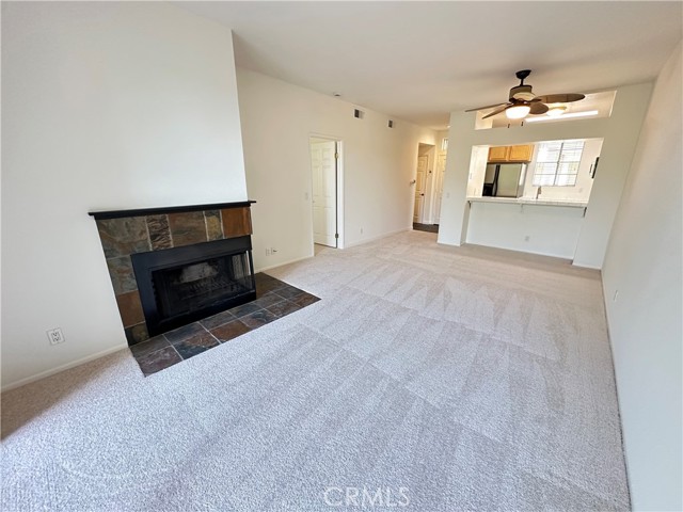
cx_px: 342
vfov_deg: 85.7
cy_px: 256
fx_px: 276
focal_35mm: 14
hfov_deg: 102.1
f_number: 2.2
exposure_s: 1/60
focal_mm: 2.22
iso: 400
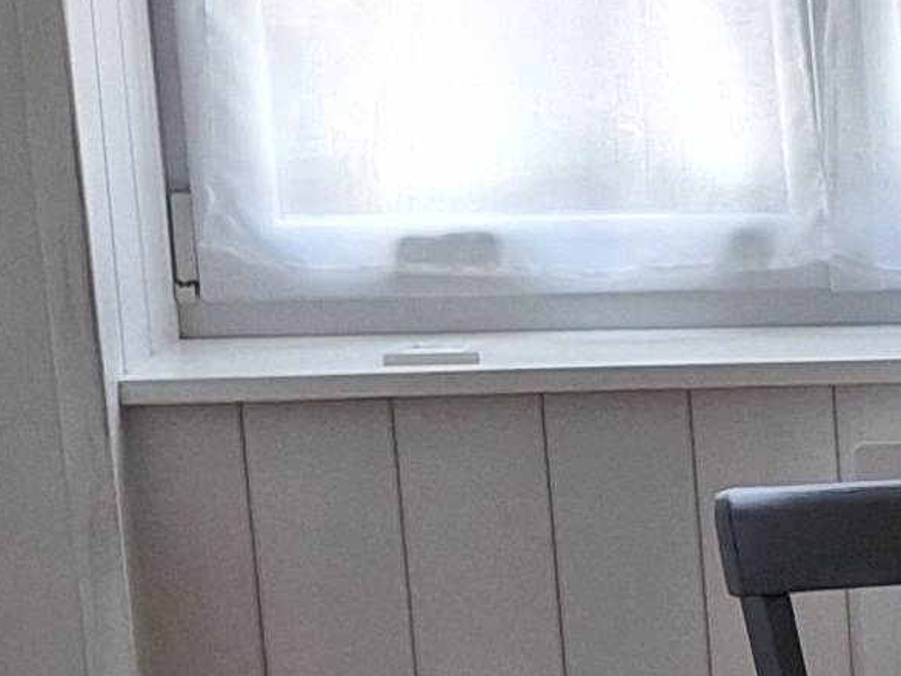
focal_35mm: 174
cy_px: 793
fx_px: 4531
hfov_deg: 9.3
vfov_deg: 8.5
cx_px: 2625
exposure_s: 1/120
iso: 50
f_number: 1.8
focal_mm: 4.69
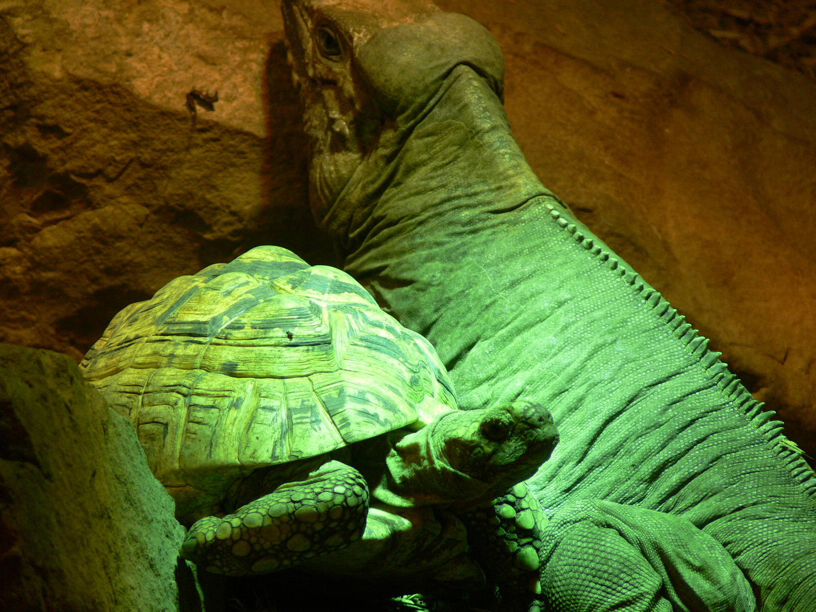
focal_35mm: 314
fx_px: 7402
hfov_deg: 6.3
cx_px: 408
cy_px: 306
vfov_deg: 4.7
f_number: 3.6
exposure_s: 1/30
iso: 160
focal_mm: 66.4
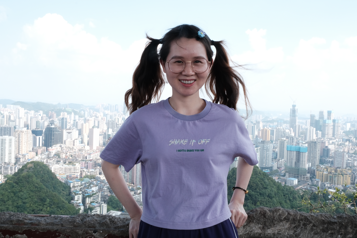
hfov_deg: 63.7
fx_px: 288
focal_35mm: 29
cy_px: 119
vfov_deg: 45.0
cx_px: 178
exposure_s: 1/60
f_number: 22
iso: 1250
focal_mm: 19.6
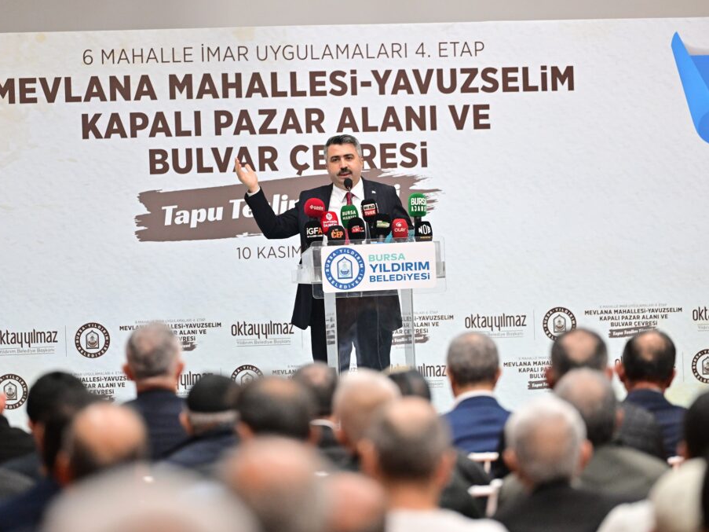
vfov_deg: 6.8
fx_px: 4464
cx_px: 333
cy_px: 266
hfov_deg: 9.1
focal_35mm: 218
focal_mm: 200
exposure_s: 1/320
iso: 4000
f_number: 3.2
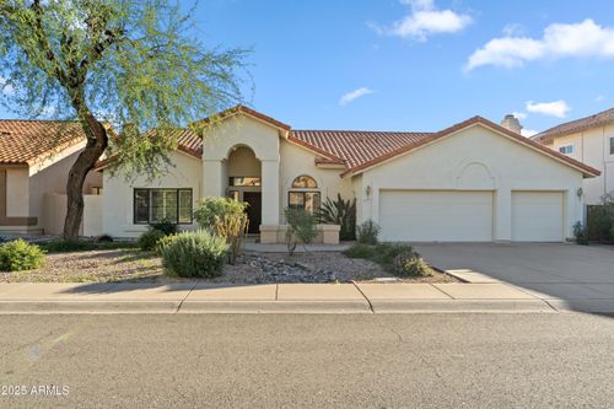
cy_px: 204
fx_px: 392
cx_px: 307
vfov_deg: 55.1
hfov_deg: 76.1
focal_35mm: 23
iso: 800
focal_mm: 23
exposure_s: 1/400
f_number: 8
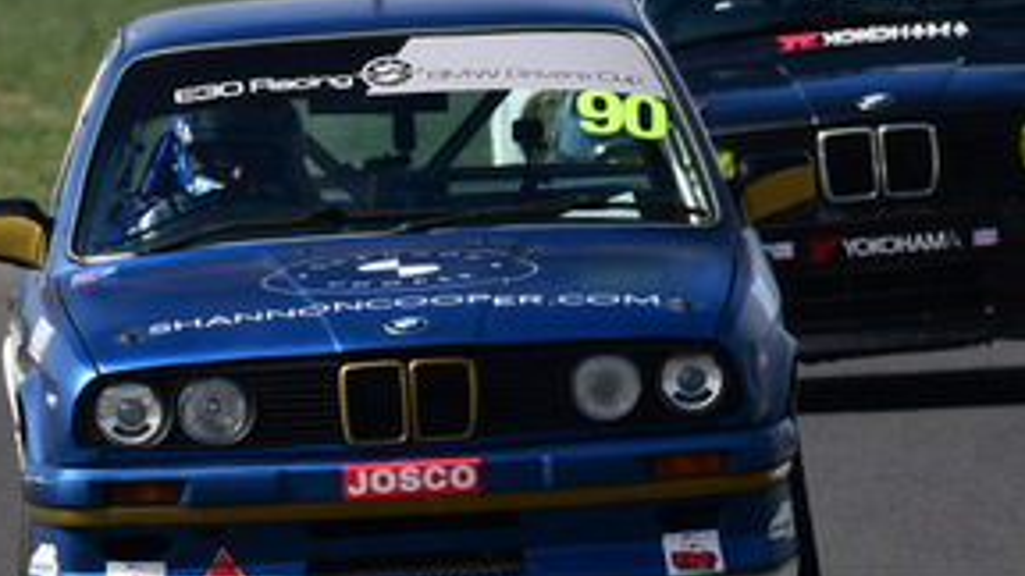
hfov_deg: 1.0
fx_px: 59250
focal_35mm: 2180
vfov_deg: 0.6
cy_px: 284
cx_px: 463
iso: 400
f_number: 11
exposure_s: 1/640
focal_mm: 500
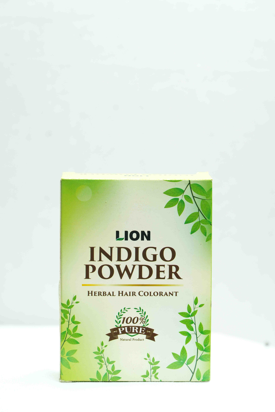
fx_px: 1203
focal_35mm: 105
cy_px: 206
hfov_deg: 13.0
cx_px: 138
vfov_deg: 19.5
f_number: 5.6
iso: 640
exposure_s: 1/60
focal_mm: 105
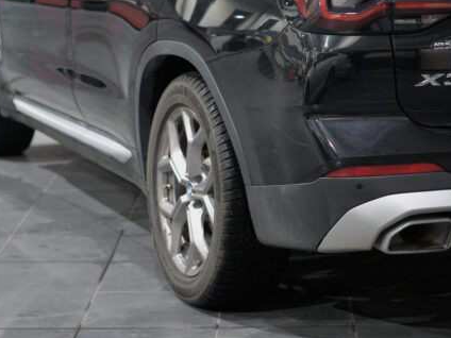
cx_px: 379
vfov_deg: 12.7
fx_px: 1511
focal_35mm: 116
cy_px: 33
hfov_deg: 16.8
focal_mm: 50
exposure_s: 1/200
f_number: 1.8
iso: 3200
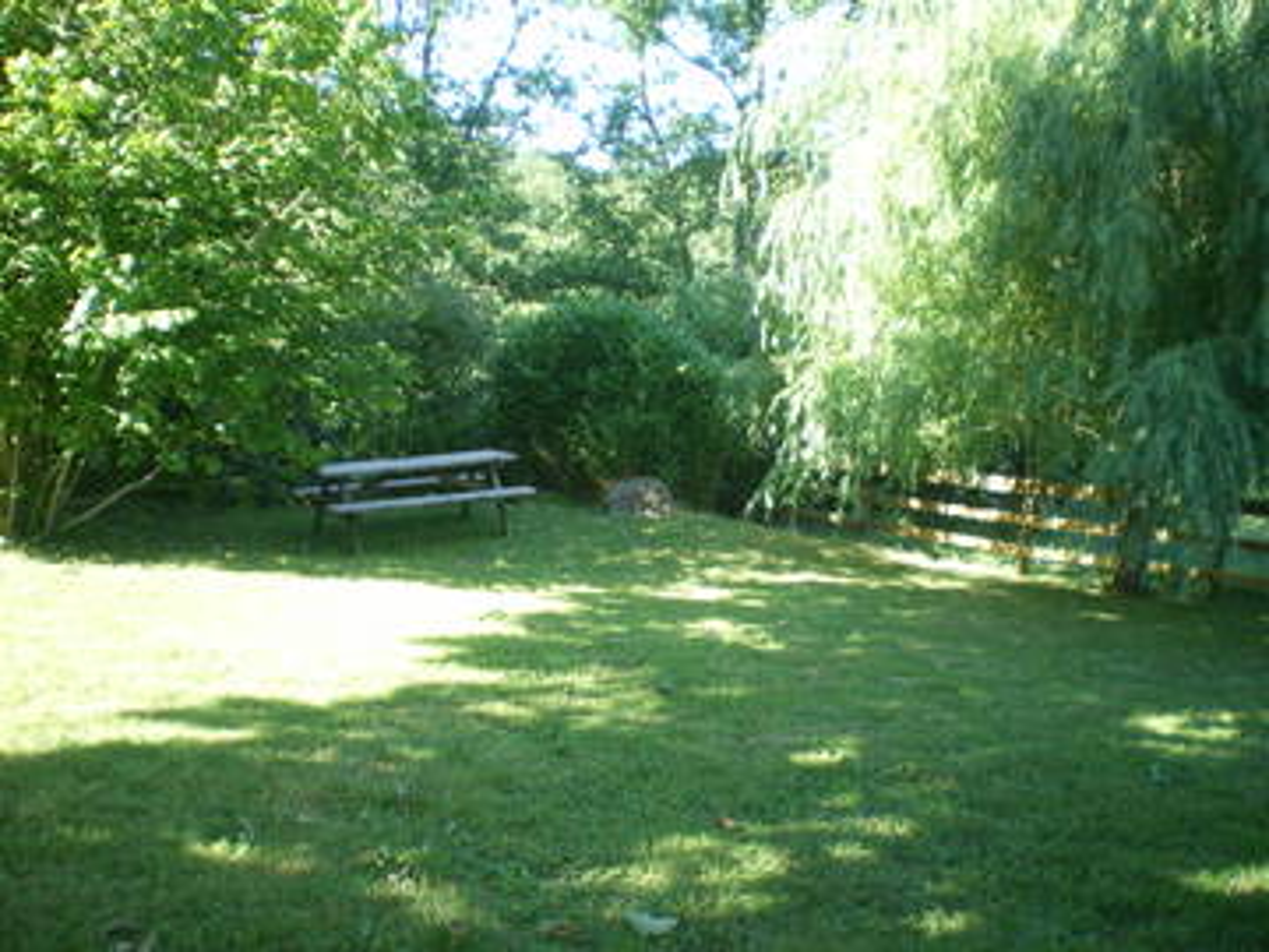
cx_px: 634
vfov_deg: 39.7
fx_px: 1320
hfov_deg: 51.4
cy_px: 476
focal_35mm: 36
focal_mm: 6.3
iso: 64
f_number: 3.1
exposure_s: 1/80
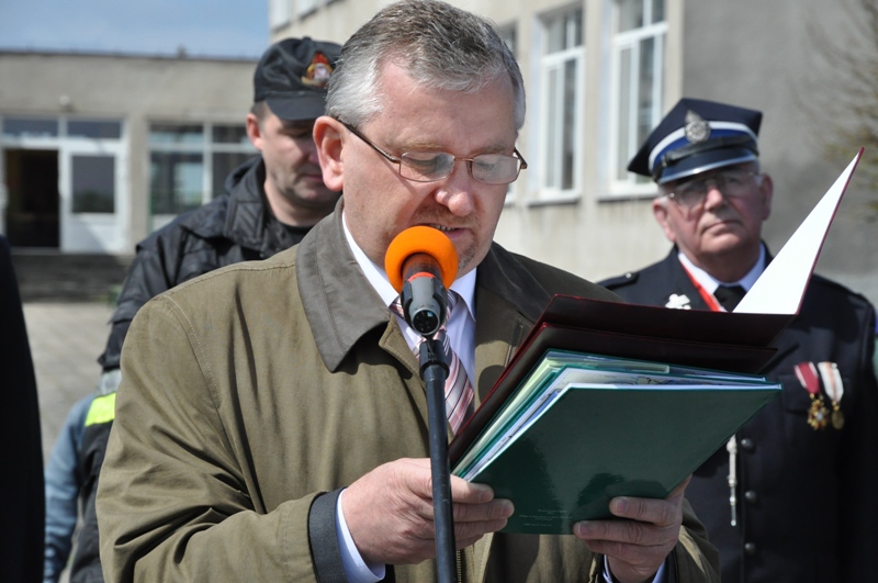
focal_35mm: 108
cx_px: 439
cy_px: 292
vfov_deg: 12.6
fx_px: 2630
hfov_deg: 19.0
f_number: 8
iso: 1000
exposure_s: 1/2500
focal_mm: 72
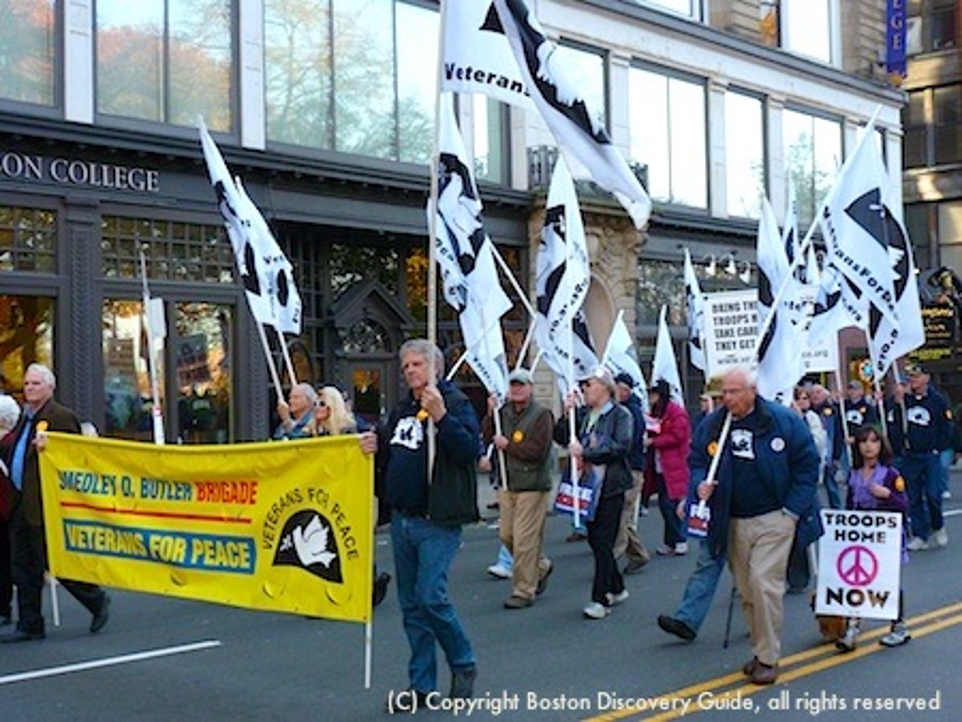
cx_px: 481
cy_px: 361
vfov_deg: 29.7
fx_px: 1362
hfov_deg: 38.9
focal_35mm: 49
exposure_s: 1/200
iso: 400
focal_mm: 8.7
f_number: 4.1
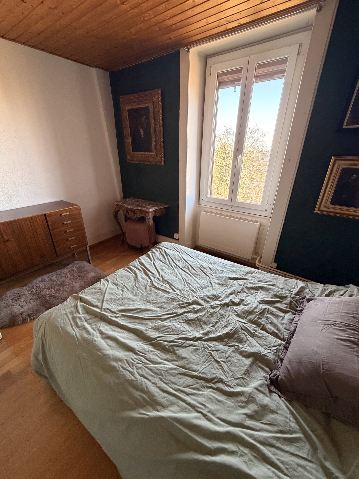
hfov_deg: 85.7
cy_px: 240
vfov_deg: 102.1
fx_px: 194
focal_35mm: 14
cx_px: 180
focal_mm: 2.22
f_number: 2.2
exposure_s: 1/60
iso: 400
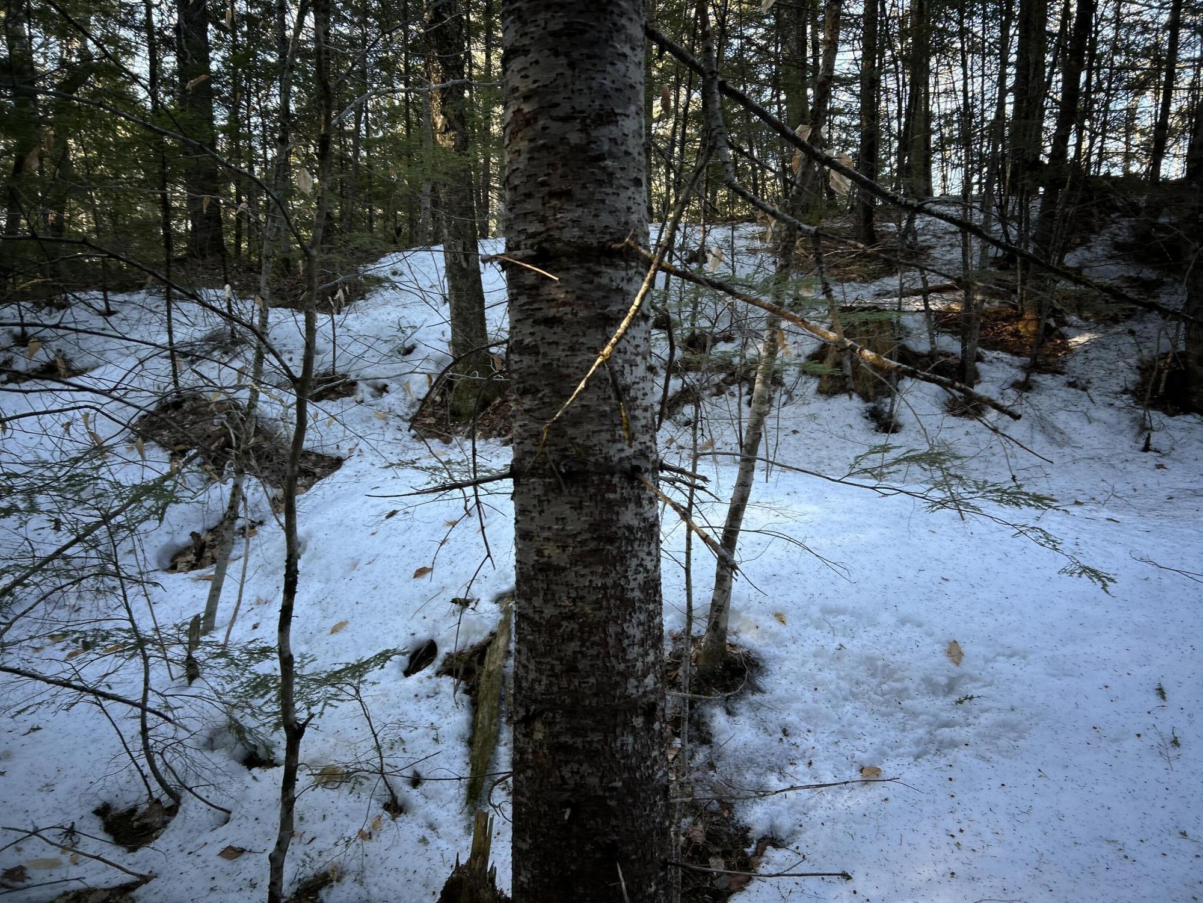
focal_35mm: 26
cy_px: 452
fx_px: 904
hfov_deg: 67.3
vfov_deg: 53.1
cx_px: 602
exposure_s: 1/121
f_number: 1.5
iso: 50
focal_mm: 5.7
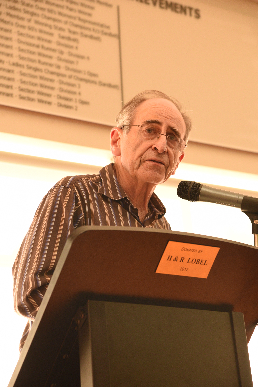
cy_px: 194
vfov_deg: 19.4
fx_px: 1128
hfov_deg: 13.1
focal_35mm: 105
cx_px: 129
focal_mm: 105
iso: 800
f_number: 6.3
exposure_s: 1/80
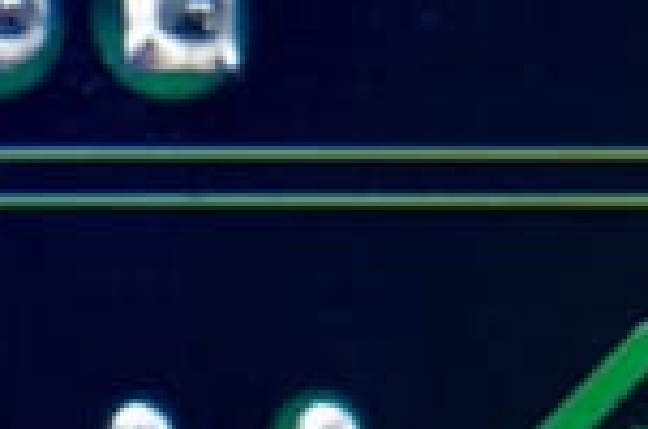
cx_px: -1004
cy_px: 1283
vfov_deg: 2.5
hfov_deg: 3.8
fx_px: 9682
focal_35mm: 539
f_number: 8
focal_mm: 60
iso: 100
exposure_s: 1/200
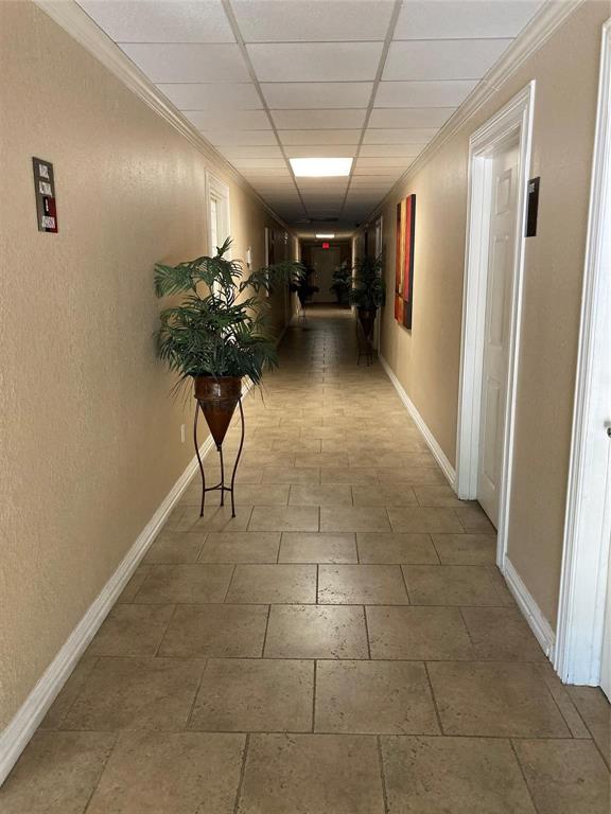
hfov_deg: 49.7
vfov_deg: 63.4
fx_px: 659
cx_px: 306
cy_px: 407
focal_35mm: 28
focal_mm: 3.99
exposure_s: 1/60
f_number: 1.8
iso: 320
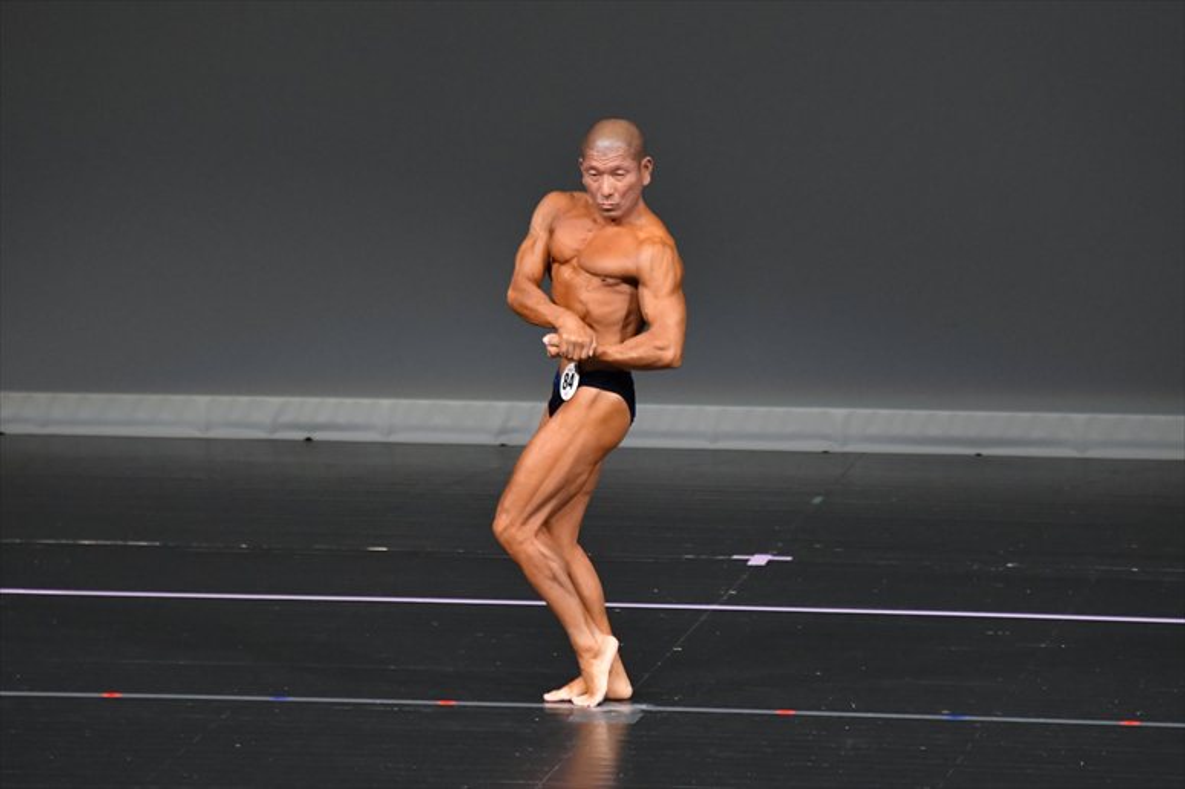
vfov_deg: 4.0
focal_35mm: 345
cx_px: 592
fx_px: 11351
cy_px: 394
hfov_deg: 6.0
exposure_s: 1/400
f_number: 5.6
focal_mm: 230
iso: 4000
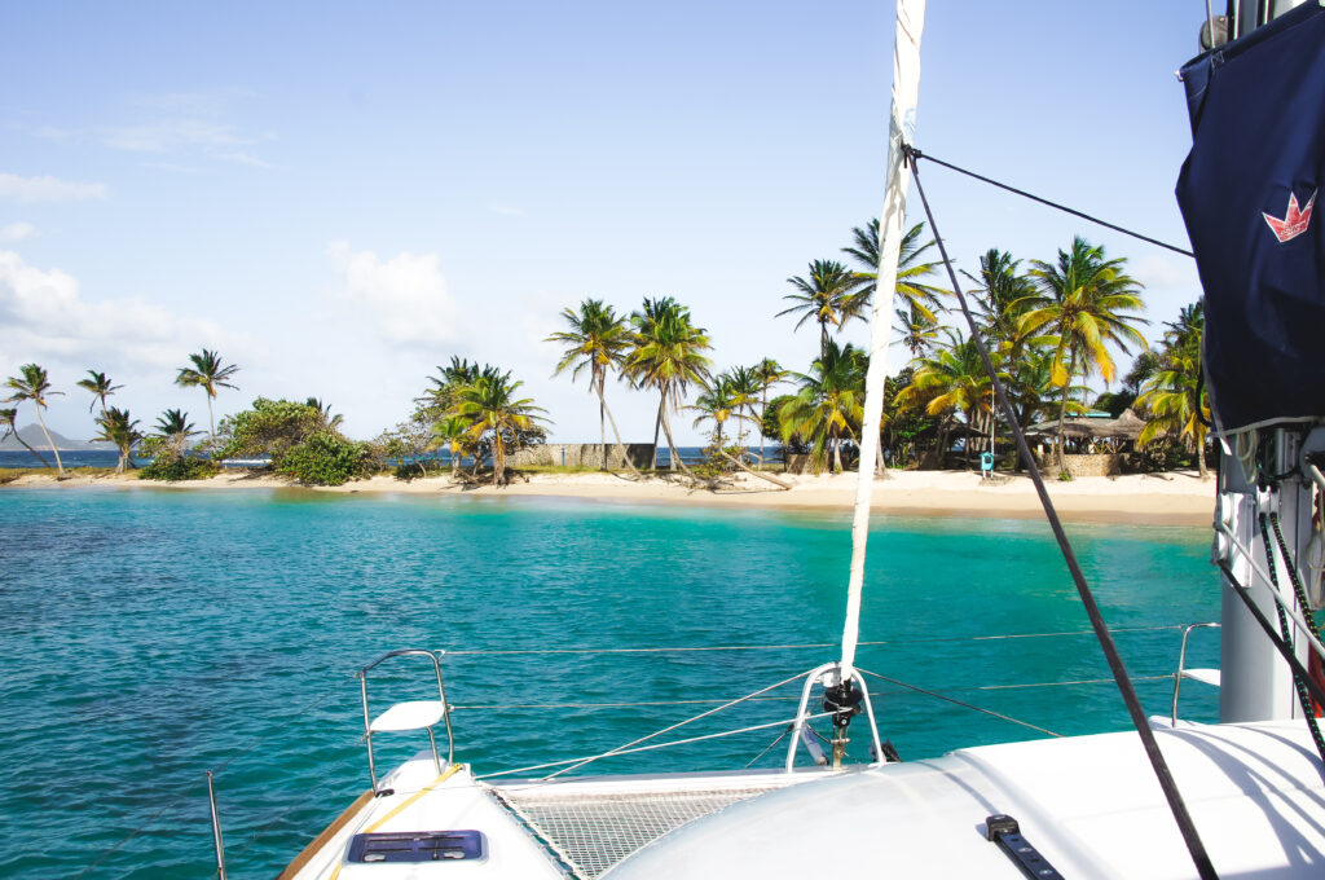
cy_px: 440
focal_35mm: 33
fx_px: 1213
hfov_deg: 57.3
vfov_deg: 39.9
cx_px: 662
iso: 100
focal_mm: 22
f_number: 11
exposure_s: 1/160
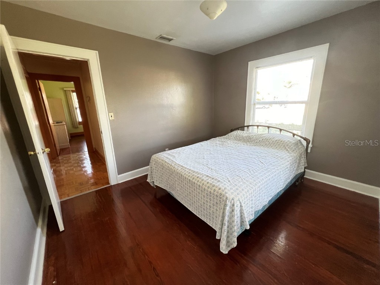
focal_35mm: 13
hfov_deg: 106.2
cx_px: 190
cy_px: 142
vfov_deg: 89.9
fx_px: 143
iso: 250
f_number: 1.8
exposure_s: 1/60
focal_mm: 1.57
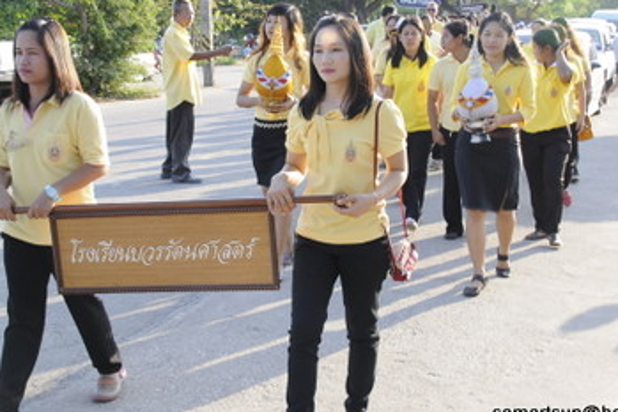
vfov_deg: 22.7
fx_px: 1025
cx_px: 312
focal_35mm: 60
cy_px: 165
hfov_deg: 33.6
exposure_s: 1/160
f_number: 7.1
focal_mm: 29
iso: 250
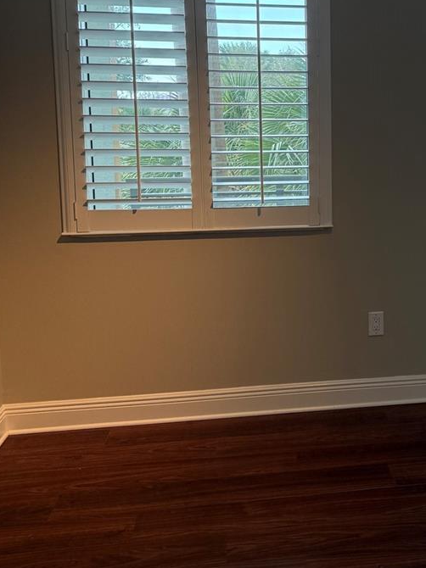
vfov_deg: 43.2
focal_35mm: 43
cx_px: 376
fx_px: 706
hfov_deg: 32.1
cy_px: 186
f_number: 1.78
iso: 160
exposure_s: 1/225
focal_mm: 6.76
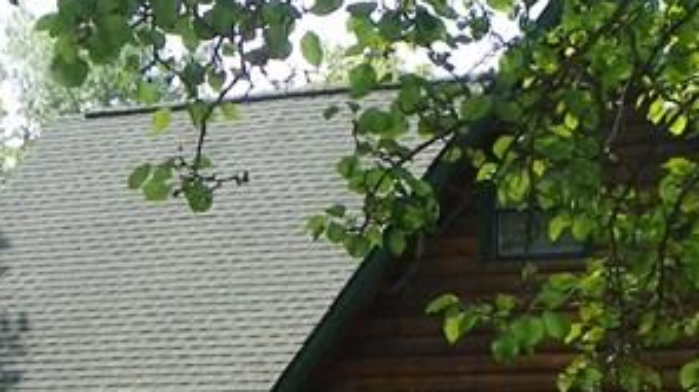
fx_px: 1815
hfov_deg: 21.5
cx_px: 551
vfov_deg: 12.0
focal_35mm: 98
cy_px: 517
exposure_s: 1/200
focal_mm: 4.6
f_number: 4
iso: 64
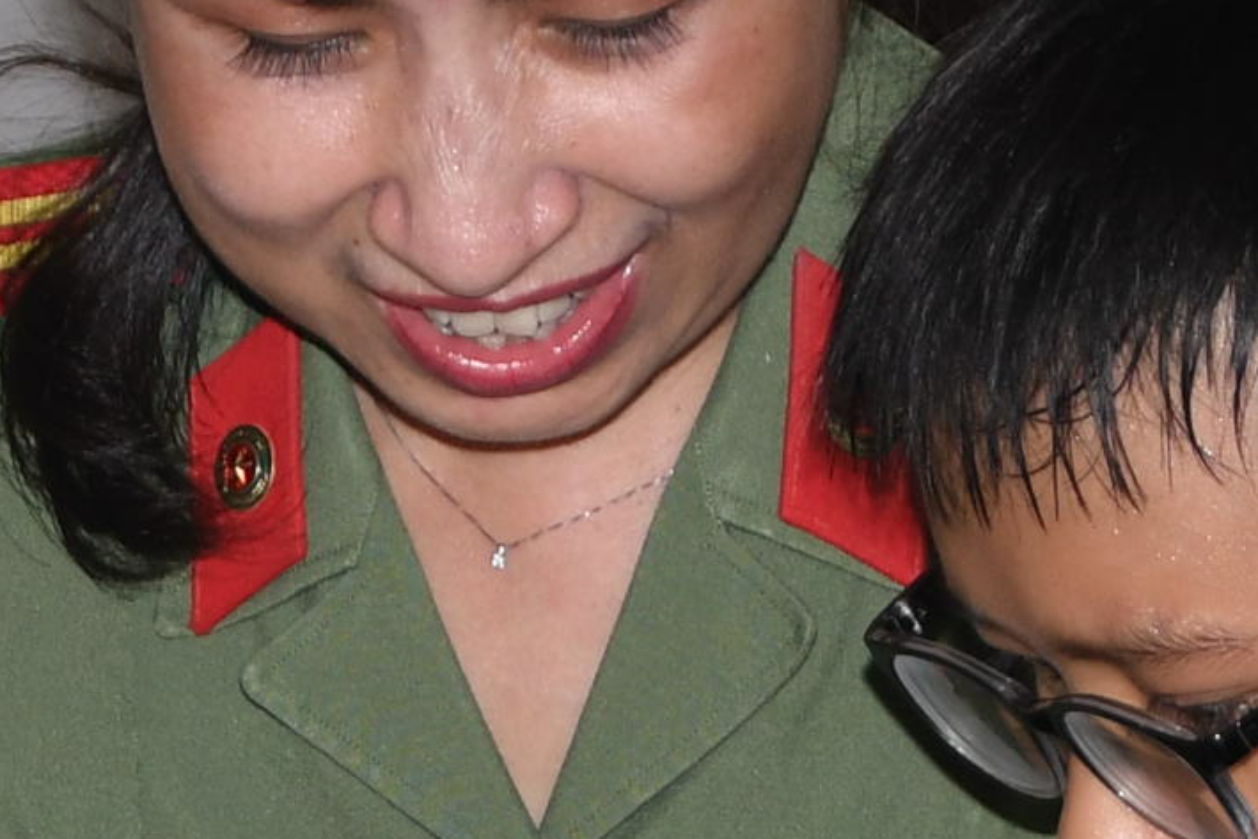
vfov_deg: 3.7
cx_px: 649
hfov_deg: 5.6
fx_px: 12966
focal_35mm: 371
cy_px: 791
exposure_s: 1/200
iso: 320
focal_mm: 42
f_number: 4.8
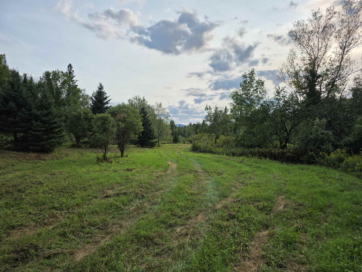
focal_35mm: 23
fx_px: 241
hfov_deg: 73.9
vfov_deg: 58.9
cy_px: 136
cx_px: 181
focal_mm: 6.3
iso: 80
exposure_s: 1/6355
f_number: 1.7
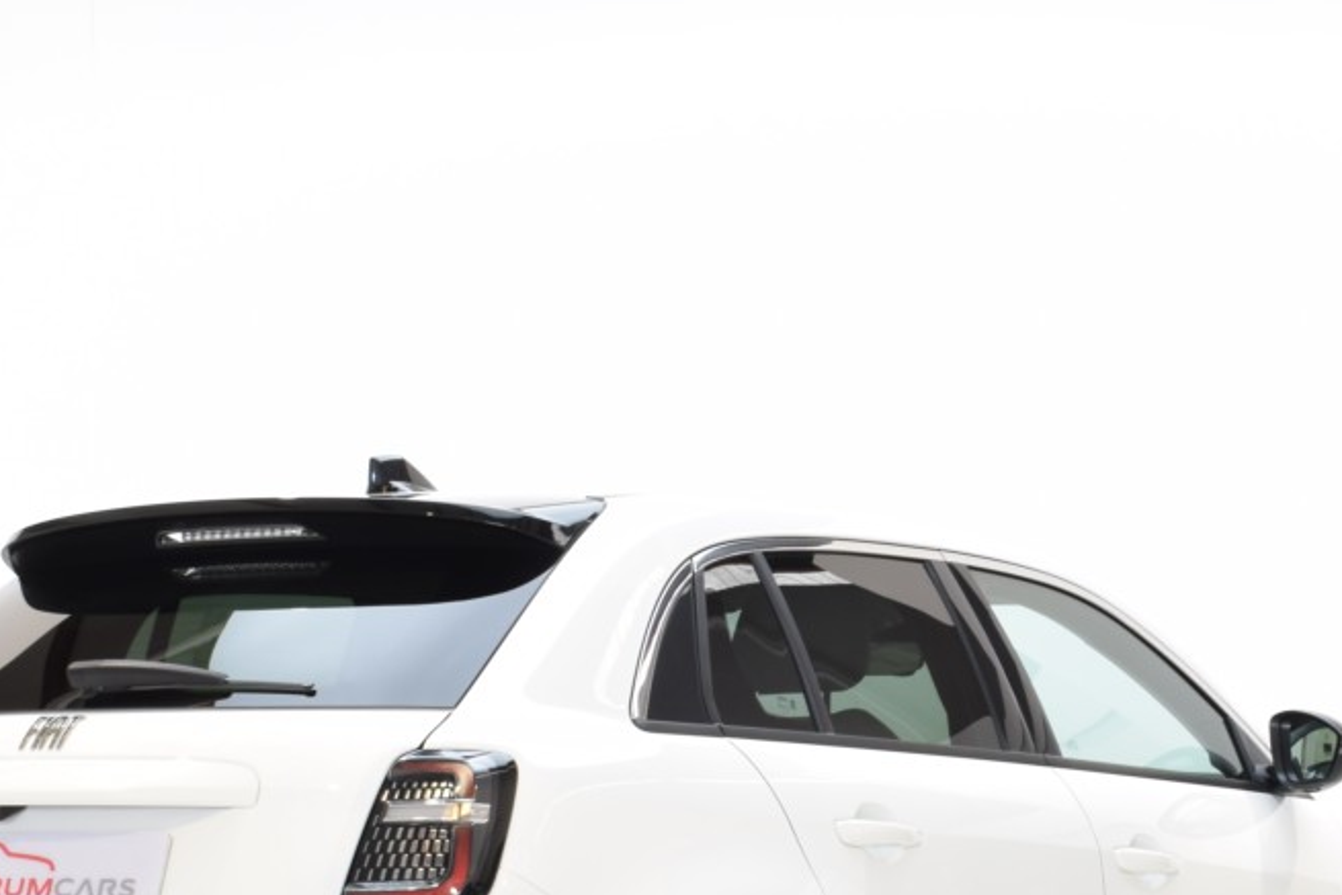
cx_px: 811
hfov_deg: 19.8
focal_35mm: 103
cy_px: 842
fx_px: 3840
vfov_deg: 13.2
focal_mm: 30
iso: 100
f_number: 14
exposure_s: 1/1.6
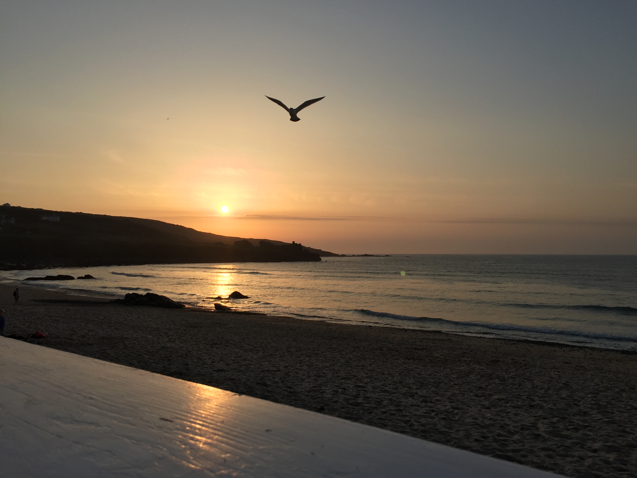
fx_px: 534
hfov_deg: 61.7
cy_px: 239
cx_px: 318
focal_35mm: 29
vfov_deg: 48.2
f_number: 2.2
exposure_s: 1/3300
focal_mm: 4.15
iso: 32
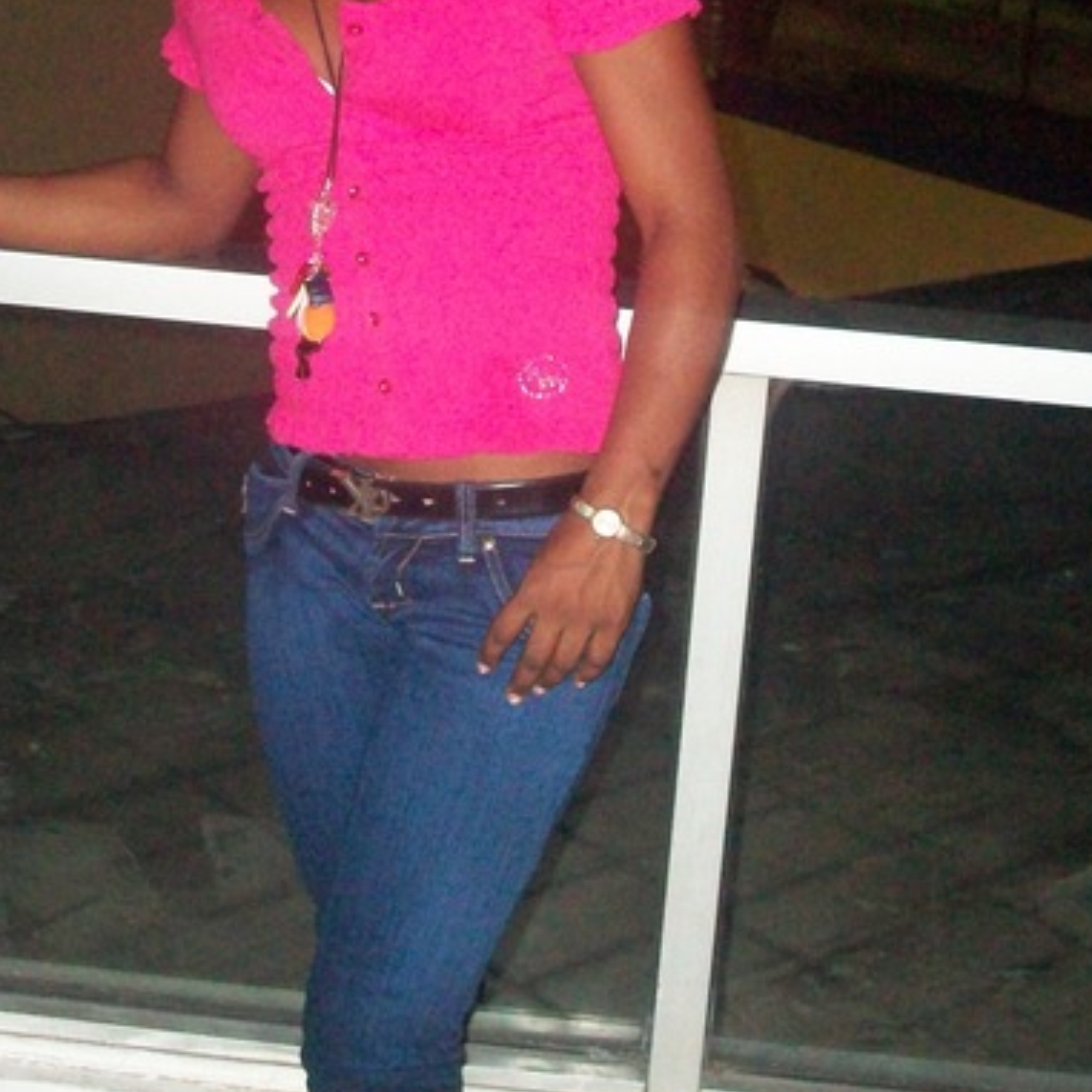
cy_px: 215
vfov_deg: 21.9
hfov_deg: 22.2
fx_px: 2784
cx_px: 433
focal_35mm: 78
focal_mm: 7.1
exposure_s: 1/80
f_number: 3.2
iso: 400
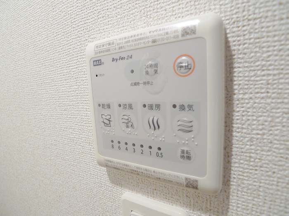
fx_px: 200
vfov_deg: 56.8
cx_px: 144
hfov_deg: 71.6
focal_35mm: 24
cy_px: 108
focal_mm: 5.1
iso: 125
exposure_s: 1/30
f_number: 2
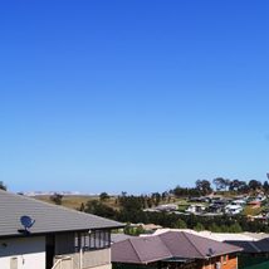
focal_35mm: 56
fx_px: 492
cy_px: 177
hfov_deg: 29.1
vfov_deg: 30.4
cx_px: 250
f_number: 11
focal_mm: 20
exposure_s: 1/200
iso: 100
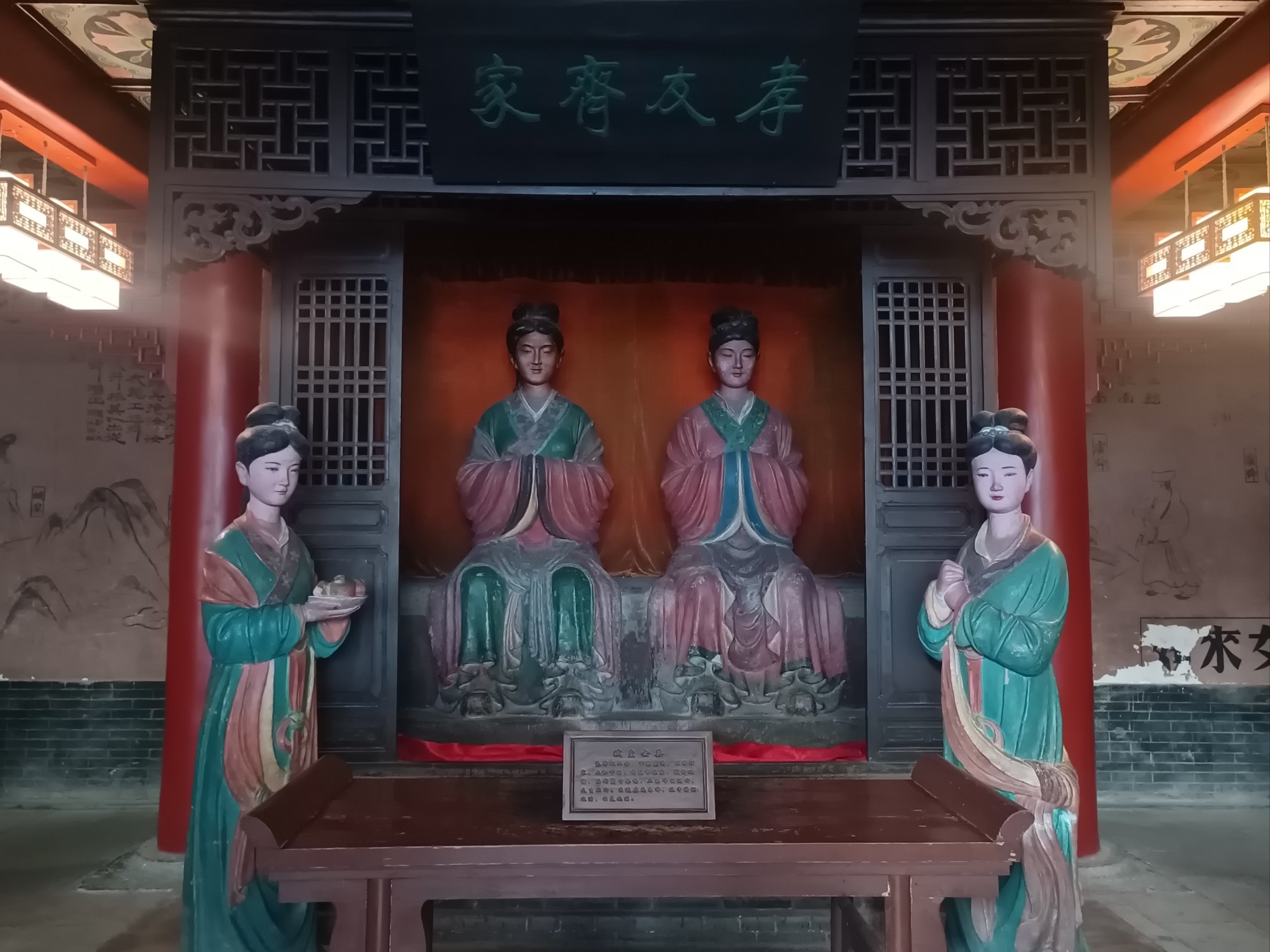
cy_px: 476
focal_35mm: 27
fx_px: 991
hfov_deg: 65.3
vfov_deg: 51.4
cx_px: 635
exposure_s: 1/20
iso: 4685
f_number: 1.9
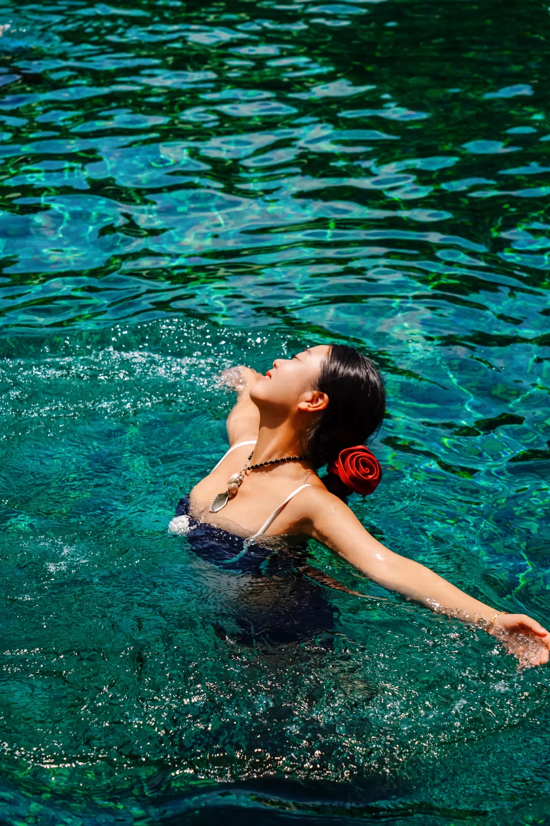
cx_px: 275
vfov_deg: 28.8
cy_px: 413
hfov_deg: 19.5
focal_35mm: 70
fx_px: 1604
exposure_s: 1/400
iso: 50
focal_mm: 70
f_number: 7.1
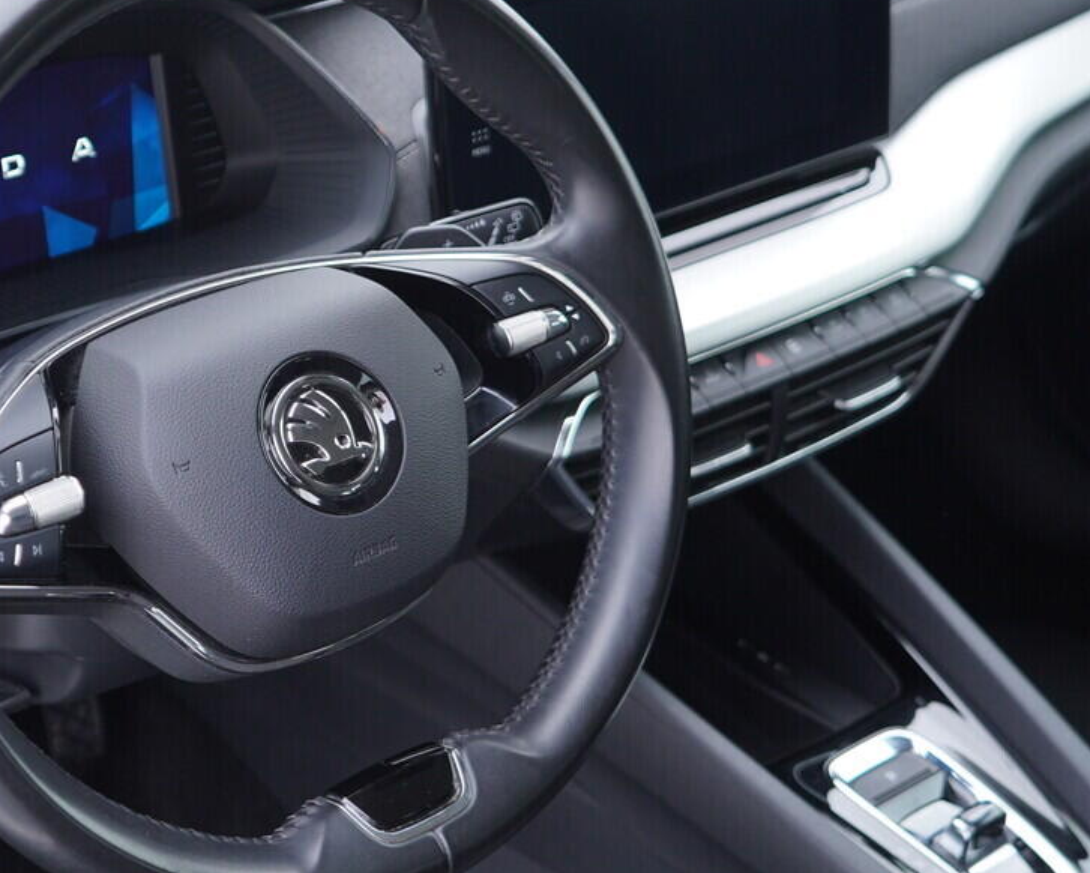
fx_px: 2162
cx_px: 252
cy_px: 350
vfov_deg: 22.8
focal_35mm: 67
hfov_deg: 27.8
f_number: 2.8
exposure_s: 1/40
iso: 200
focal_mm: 24
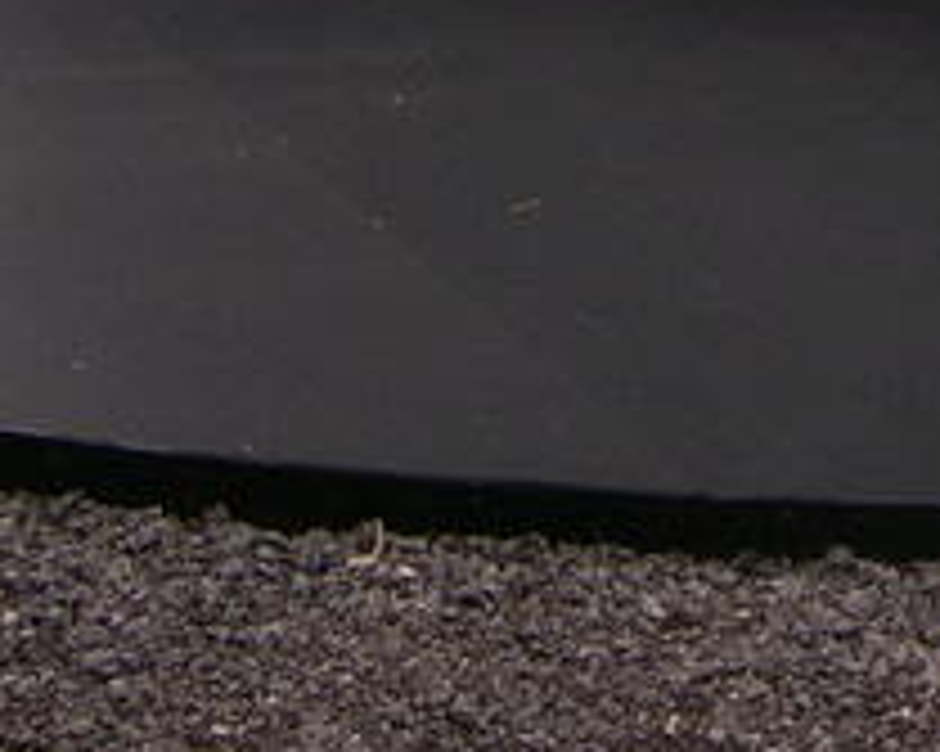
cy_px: -509
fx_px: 3949
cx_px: 1079
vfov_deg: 10.4
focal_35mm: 142
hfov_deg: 13.3
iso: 100
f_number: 2.8
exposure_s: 1/482
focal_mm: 8
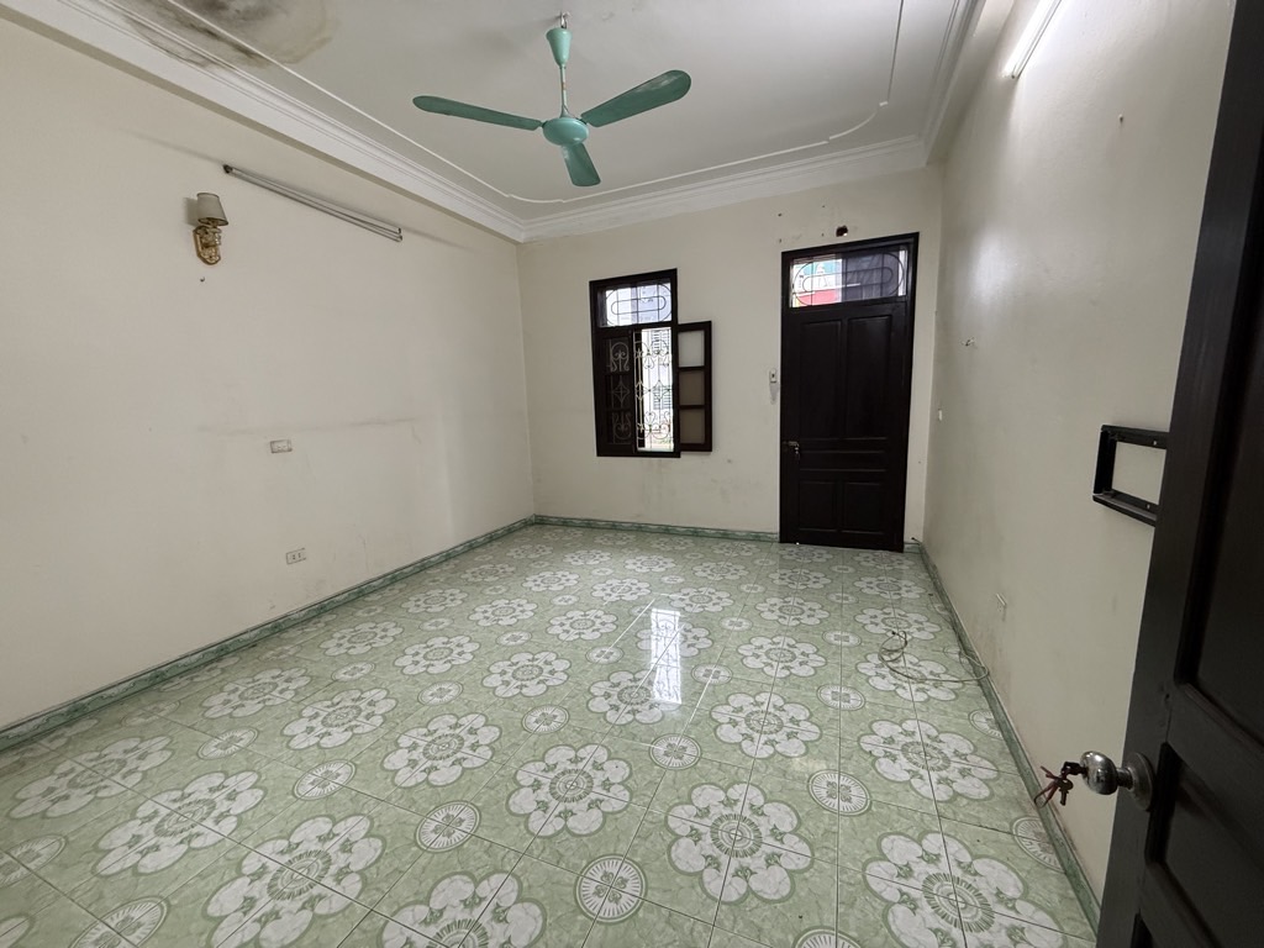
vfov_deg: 85.7
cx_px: 632
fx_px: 511
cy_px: 474
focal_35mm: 14
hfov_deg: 102.1
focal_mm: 2.22
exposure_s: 1/77
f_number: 2.2
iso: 320
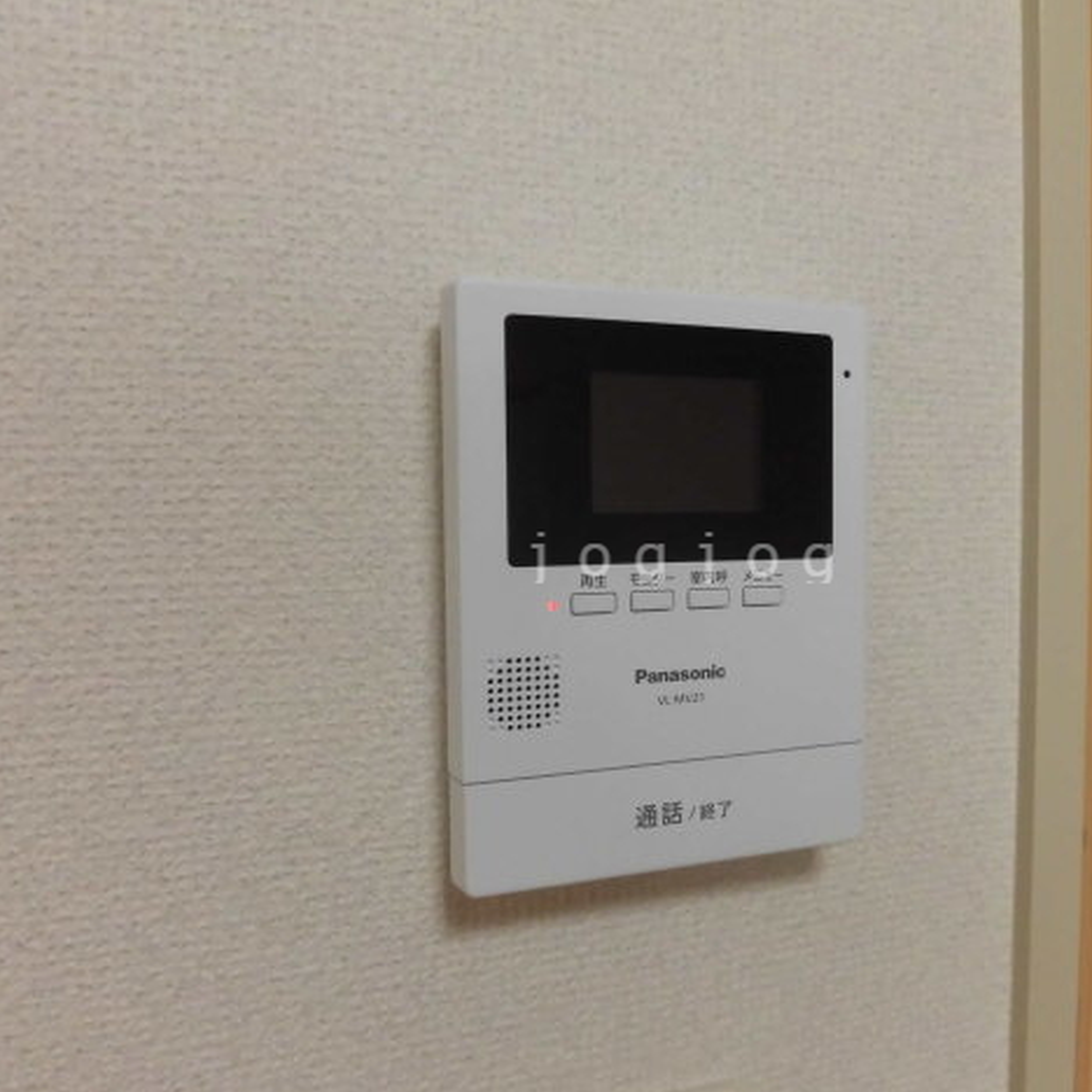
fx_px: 1035
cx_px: 686
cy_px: 555
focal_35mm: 29
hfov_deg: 55.0
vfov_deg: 55.6
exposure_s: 1/50
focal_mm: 4.3
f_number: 3.1
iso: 250
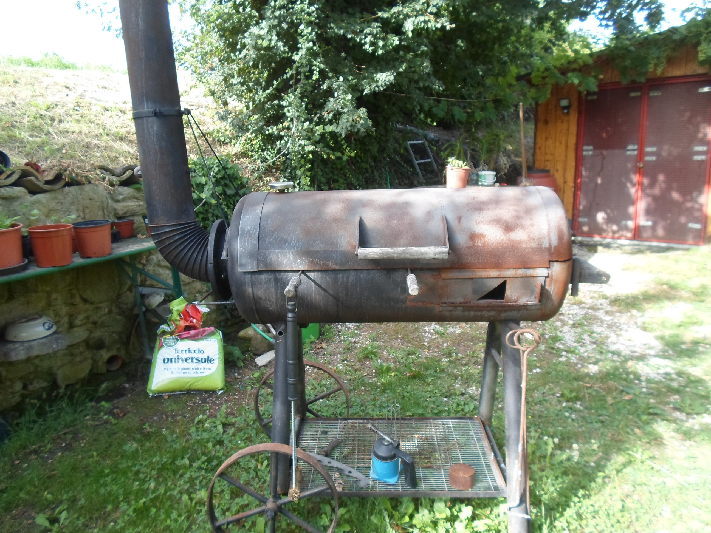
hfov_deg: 69.4
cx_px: 356
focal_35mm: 25
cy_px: 266
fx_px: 513
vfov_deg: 54.9
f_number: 2.5
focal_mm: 4.5
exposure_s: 1/125
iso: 80
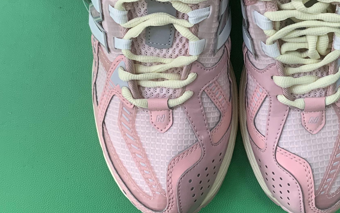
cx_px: 239
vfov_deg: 19.1
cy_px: 26
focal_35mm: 67
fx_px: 621
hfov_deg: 30.3
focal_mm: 4.25
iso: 100
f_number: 1.8
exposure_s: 1/60
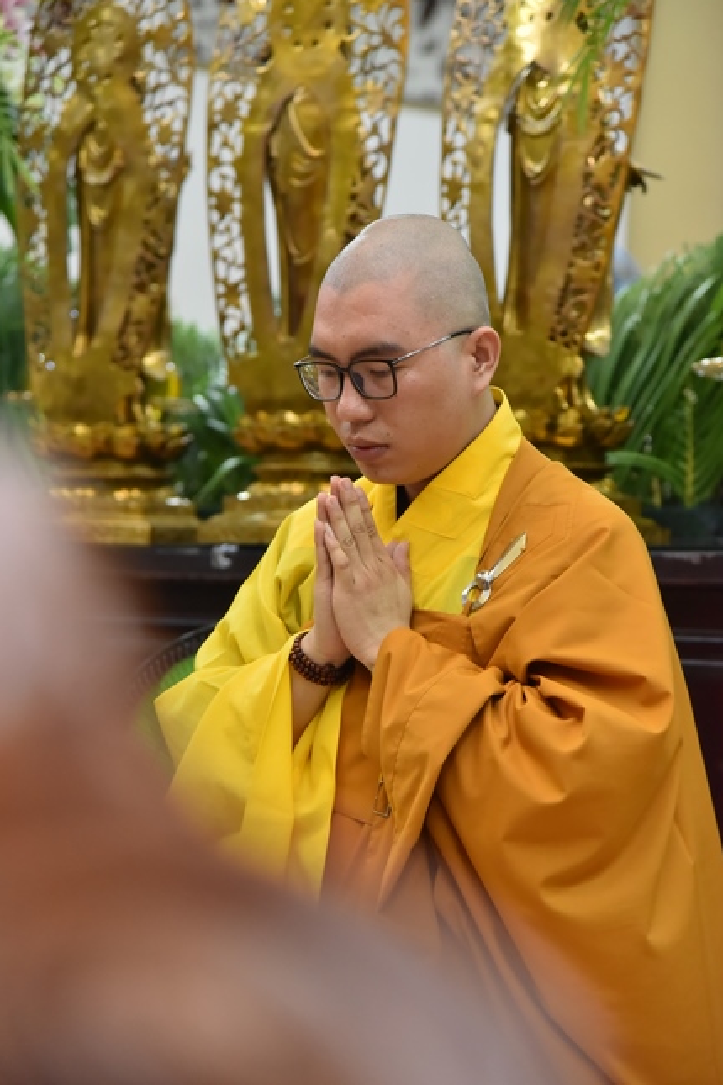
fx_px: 3645
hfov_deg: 11.3
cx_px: 363
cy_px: 540
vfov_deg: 16.9
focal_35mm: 121
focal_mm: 120
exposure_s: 1/125
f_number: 4.5
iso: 3200
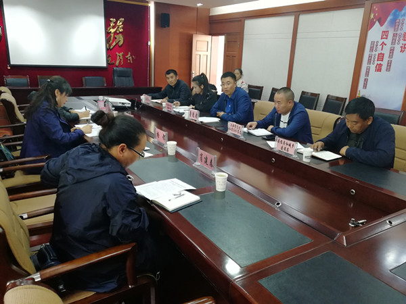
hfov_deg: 65.3
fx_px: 317
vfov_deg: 51.4
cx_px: 203
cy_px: 152
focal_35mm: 27
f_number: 1.8
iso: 250
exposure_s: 1/33.3
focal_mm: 3.83
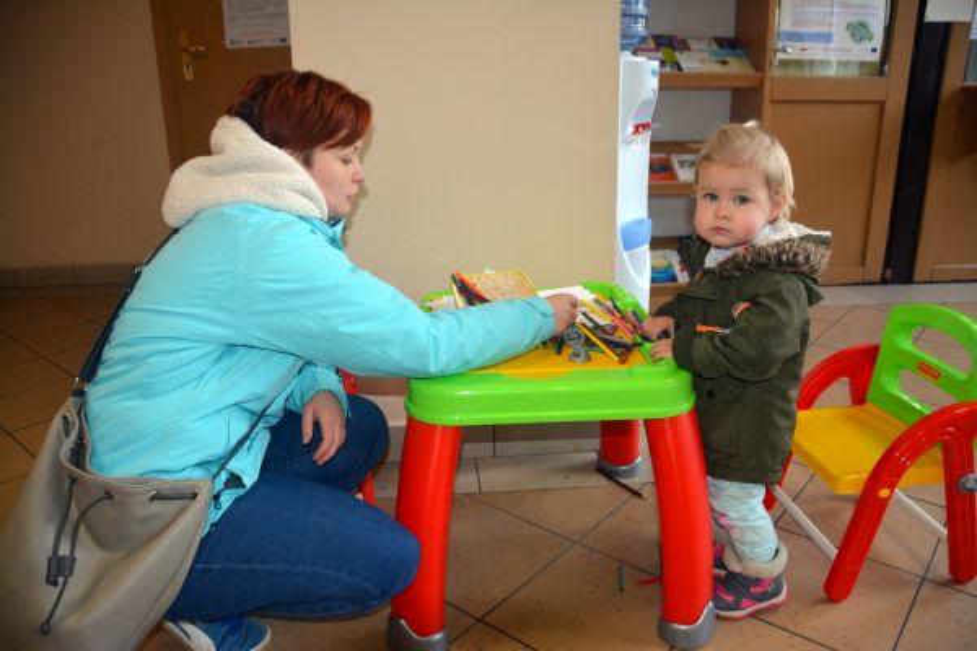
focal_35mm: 27
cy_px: 326
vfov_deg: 47.9
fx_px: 733
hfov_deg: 67.4
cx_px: 488
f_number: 3.5
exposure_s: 1/80
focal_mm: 18
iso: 400
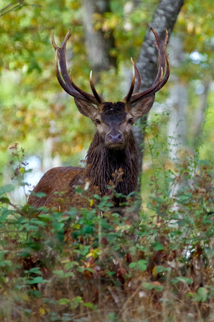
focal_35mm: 630
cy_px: 161
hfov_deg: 2.2
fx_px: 5629
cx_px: 107
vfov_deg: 3.3
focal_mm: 420
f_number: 5.6
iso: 1600
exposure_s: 1/500
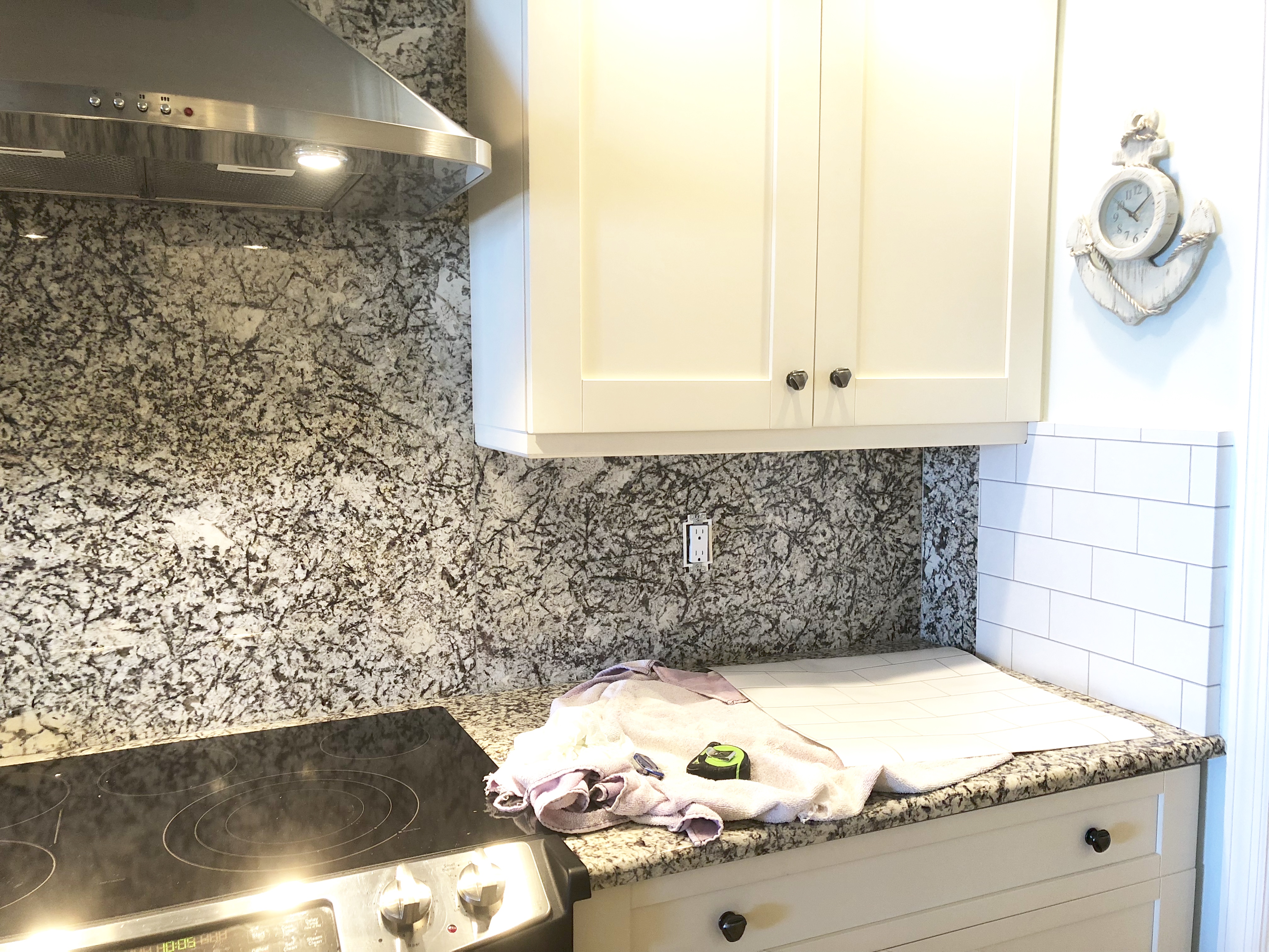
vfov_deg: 49.7
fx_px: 1026
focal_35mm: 28
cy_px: 476
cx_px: 634
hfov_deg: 63.4
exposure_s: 1/20
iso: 40
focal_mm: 3.99
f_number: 1.8
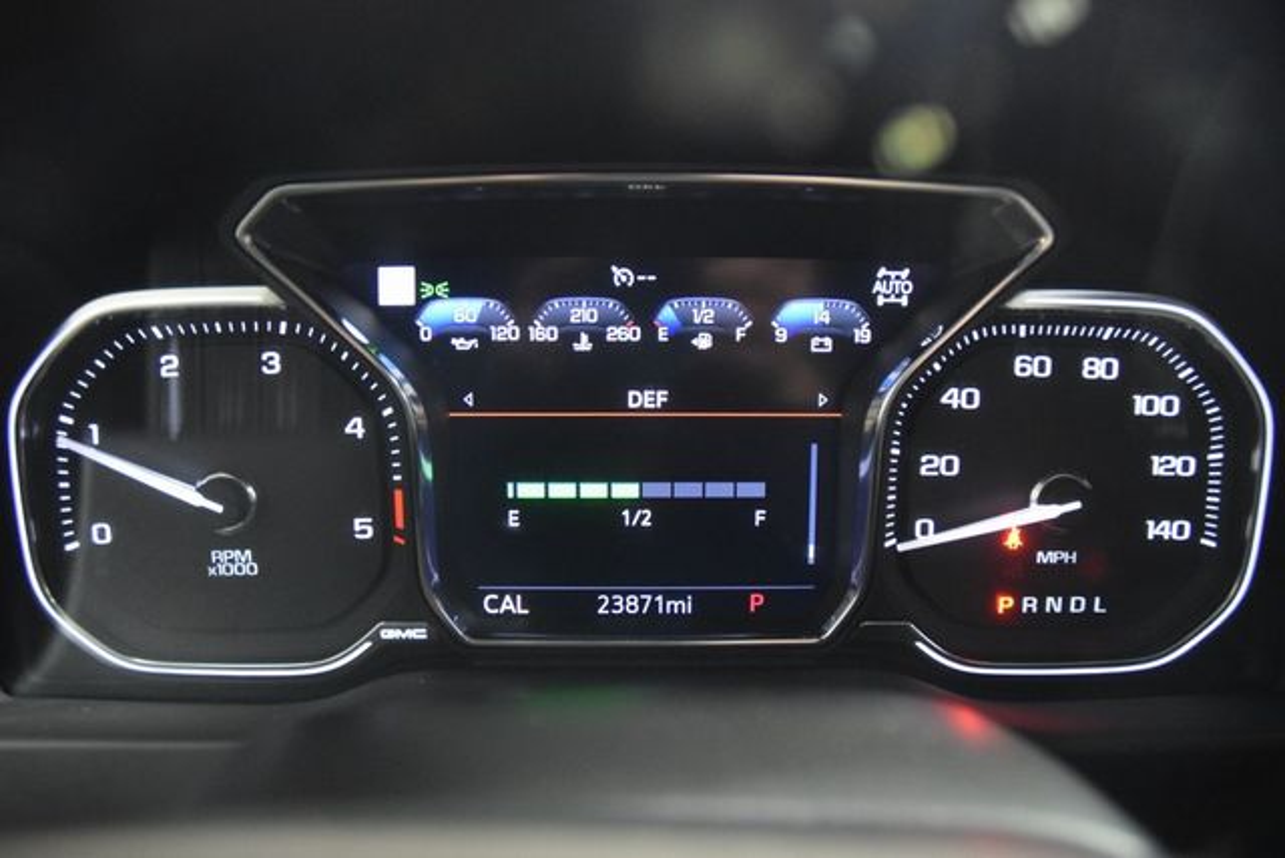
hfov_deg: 67.4
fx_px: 964
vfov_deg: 48.0
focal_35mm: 27
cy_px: 429
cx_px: 642
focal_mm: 18
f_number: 3.5
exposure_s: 1/6
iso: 3200
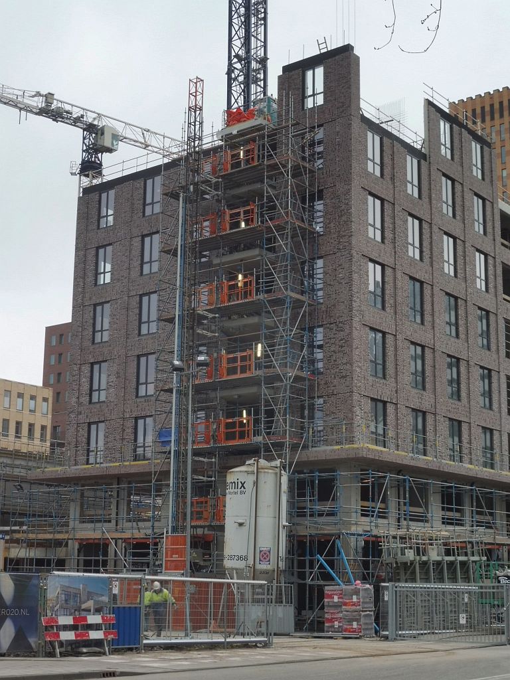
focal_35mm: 58
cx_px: 255
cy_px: 340
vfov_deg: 33.2
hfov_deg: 25.2
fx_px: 1139
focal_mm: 10.3
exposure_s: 1/60
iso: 250
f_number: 4.7
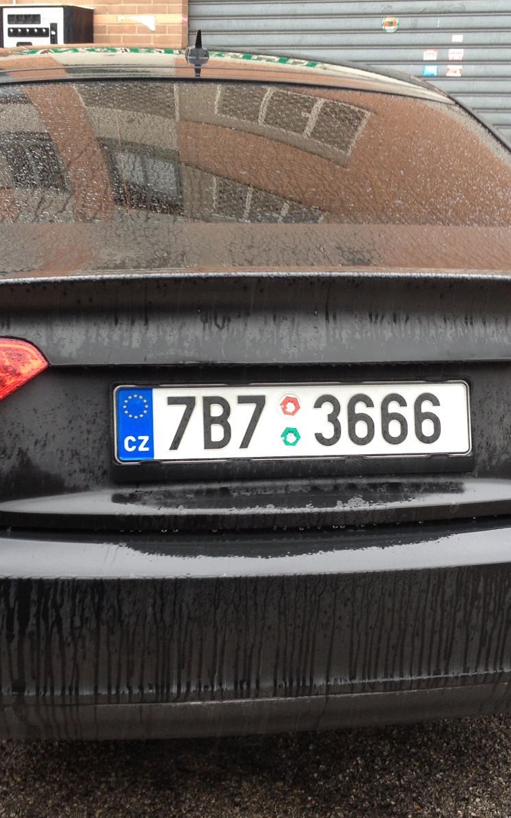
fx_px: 1114
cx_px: 230
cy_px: 409
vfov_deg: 40.3
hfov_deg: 25.8
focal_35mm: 50
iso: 50
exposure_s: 1/60
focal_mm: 4.28
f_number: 2.4
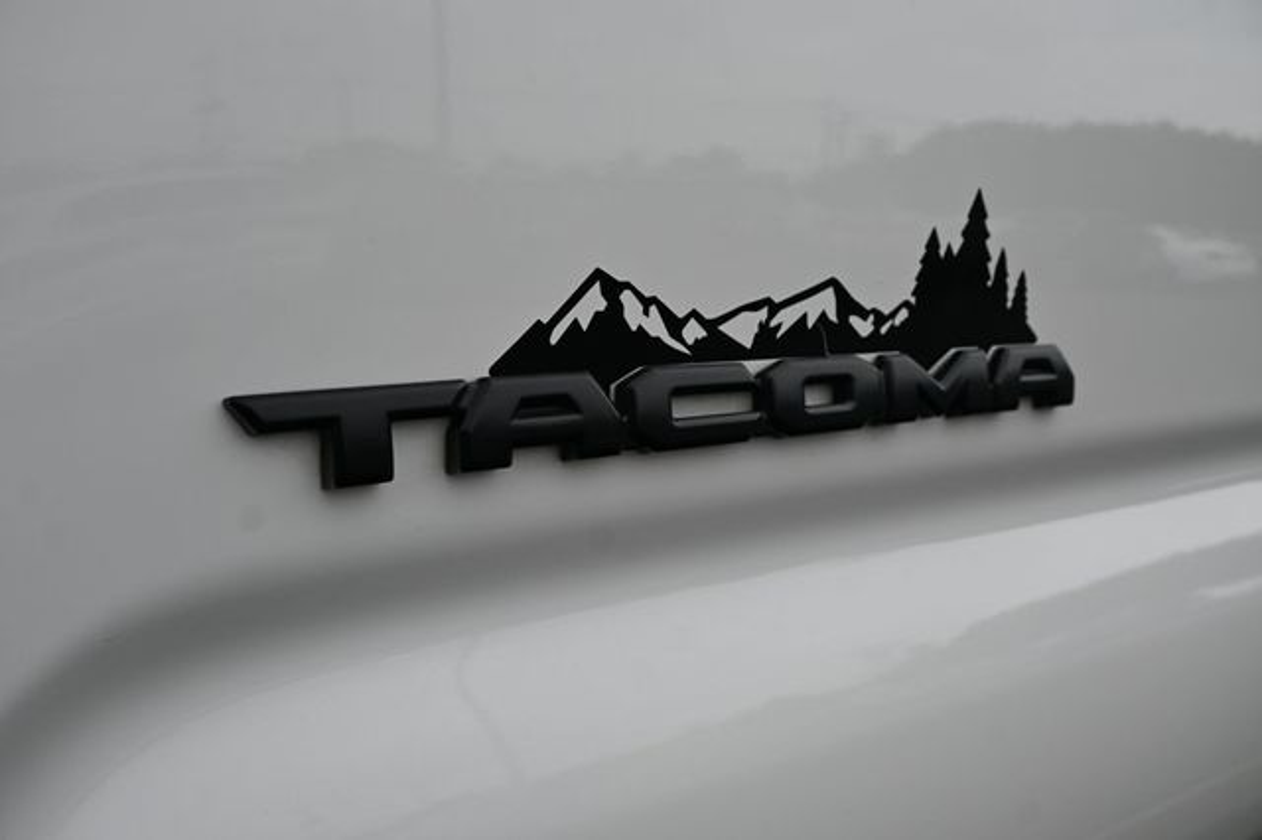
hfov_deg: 56.2
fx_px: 1182
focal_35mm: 34
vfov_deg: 39.1
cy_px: 420
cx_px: 631
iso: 100
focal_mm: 22.5
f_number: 5.6
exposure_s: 1/250
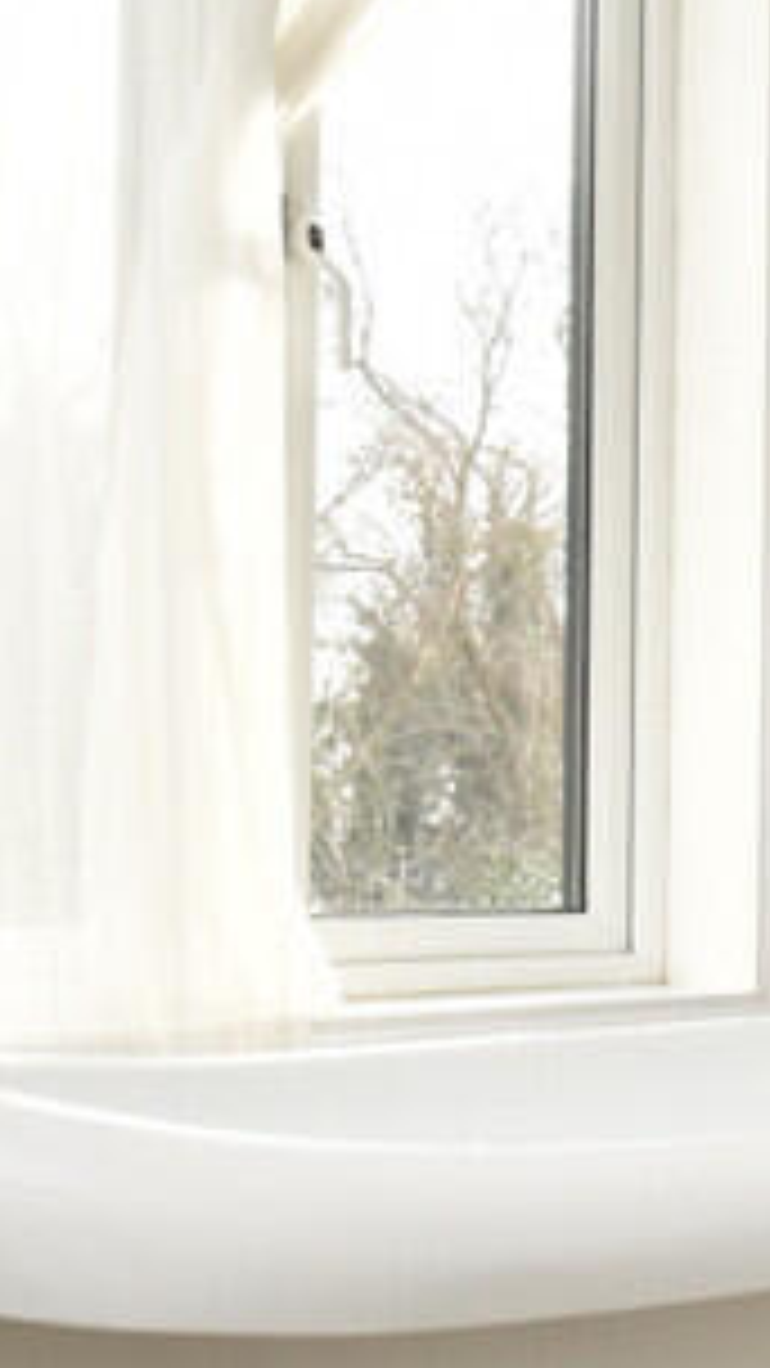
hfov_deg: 18.8
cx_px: 1283
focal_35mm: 53
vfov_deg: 39.2
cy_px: 722
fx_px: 1924
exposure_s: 1/60
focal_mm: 10
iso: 450
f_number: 9
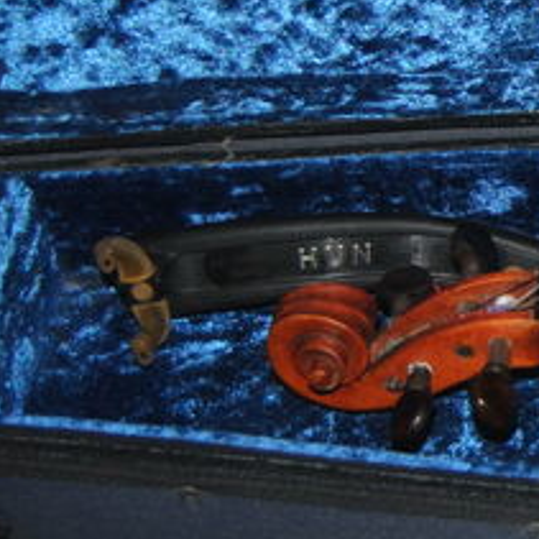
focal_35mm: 133
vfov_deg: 13.1
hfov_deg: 12.5
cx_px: 784
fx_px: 2343
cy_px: 106
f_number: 3.5
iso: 200
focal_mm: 22
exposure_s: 1/60
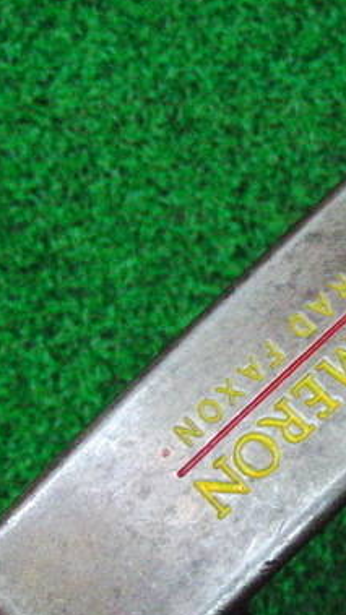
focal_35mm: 68
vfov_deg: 31.0
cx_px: 374
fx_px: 1110
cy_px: 326
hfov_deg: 17.2
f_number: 3.6
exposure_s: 1/320
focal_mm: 6.42
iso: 3200
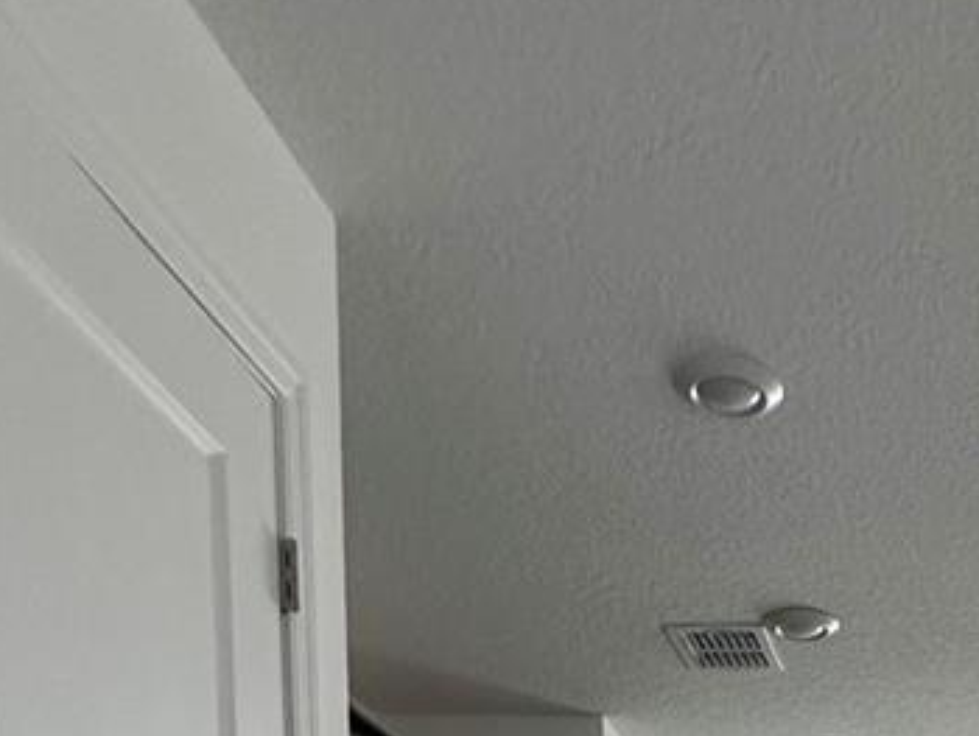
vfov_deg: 21.8
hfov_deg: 35.9
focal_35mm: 48
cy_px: 1257
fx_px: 1358
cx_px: 973
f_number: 2.2
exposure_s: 1/120
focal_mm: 2.22
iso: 200
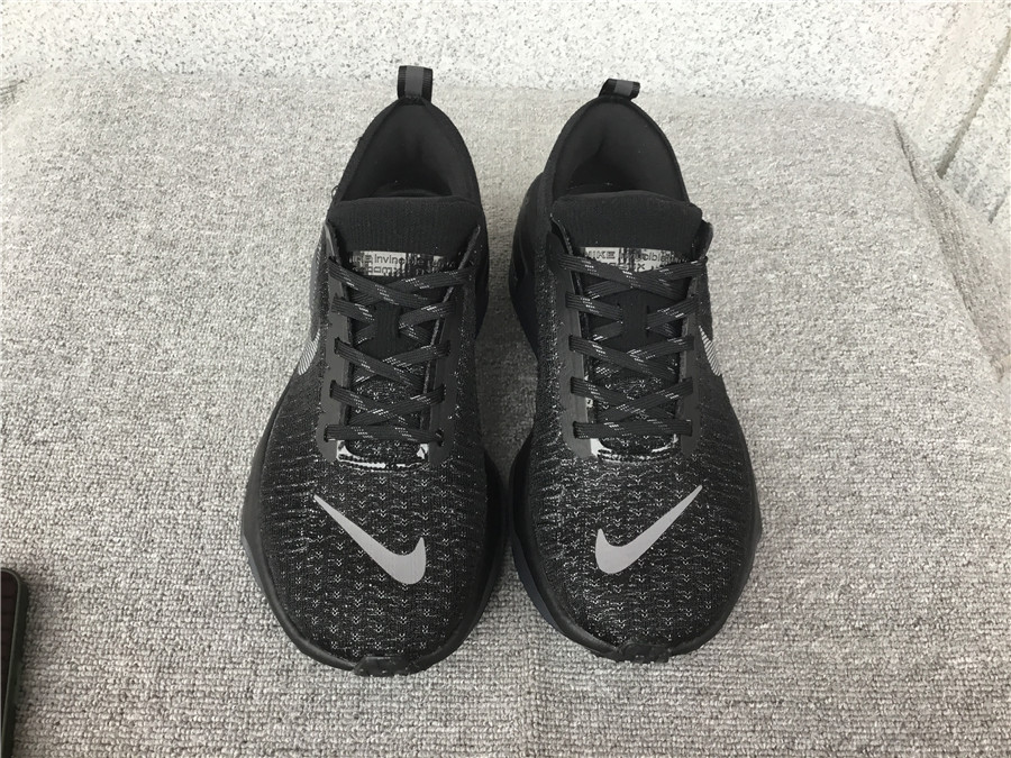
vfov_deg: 45.4
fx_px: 905
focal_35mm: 31
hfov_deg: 58.4
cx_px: 506
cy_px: 379
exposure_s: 1/33
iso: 25
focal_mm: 3.3
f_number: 2.4
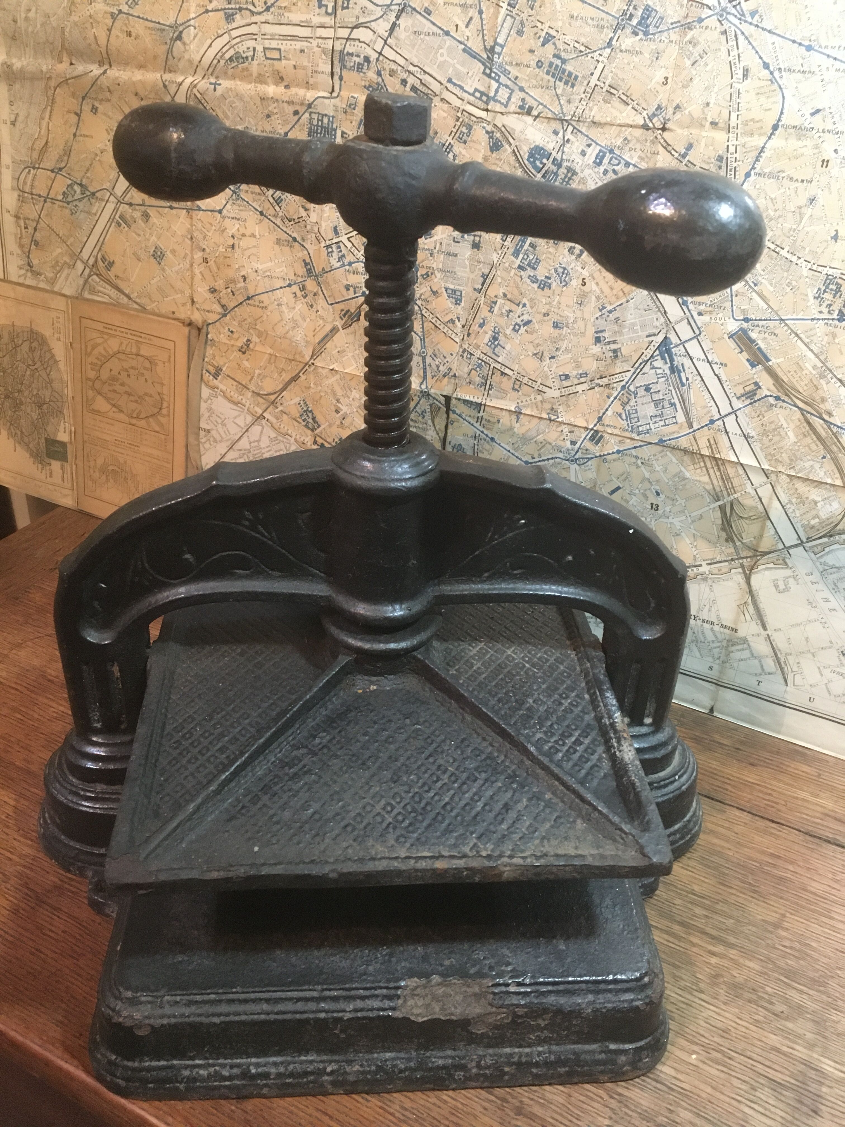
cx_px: 422
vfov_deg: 61.7
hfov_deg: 48.2
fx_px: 944
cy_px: 564
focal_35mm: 29
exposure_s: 1/17
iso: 250
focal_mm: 4.15
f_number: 2.2
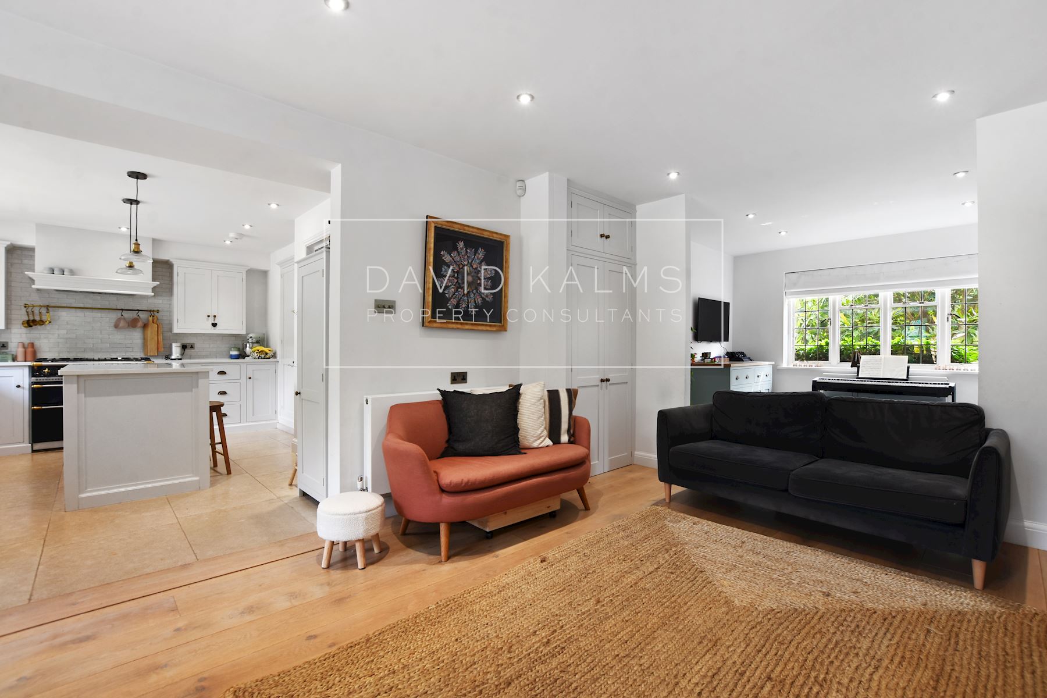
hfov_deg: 100.4
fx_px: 436
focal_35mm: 15
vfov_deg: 77.3
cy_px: 349
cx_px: 524
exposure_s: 1/4
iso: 250
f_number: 8
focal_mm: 10
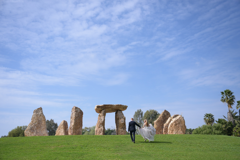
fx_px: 240
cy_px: 80
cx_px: 120
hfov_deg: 53.1
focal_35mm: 36
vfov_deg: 36.9
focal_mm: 36
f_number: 3.5
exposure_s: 1/2500
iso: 125
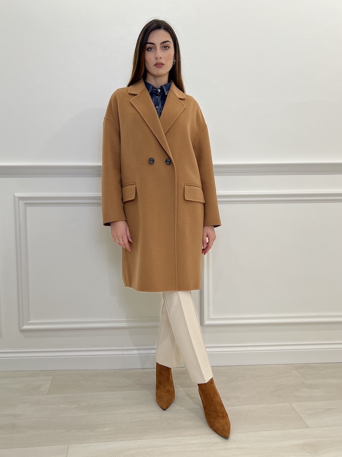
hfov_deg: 53.1
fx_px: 343
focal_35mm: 26
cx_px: 171
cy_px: 228
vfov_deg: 67.3
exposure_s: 1/272
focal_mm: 5.7
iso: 40
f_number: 1.5
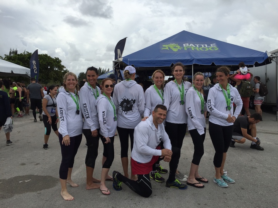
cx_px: 139
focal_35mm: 29
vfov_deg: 48.2
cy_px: 104
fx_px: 233
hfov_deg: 61.7
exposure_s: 1/1980
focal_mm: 4.15
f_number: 2.2
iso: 32
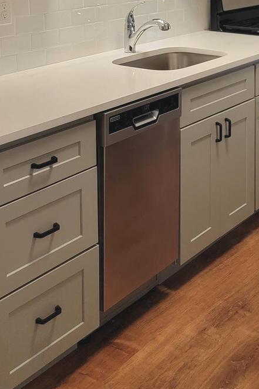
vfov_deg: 31.9
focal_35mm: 58
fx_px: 626
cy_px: 4
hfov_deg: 23.0
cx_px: 216
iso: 250
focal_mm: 6.7
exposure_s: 1/120
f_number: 1.8
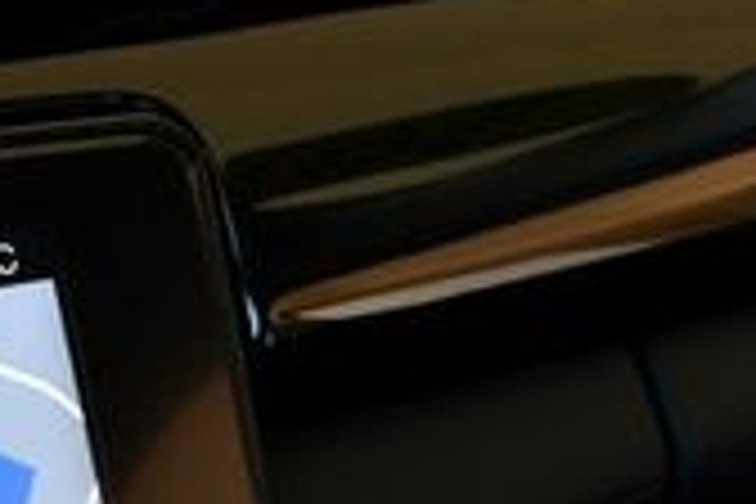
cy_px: 792
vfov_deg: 9.7
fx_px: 2877
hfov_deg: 14.3
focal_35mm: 137
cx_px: -238
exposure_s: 1/250
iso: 400
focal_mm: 18
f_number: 4.5
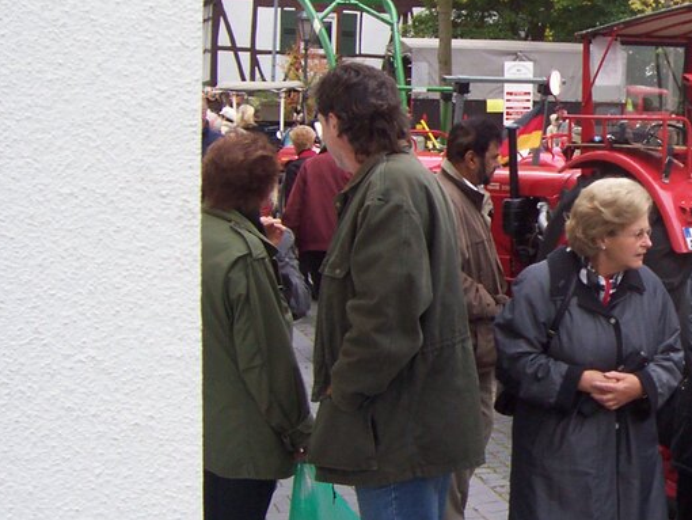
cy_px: 209
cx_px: 756
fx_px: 1600
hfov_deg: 23.0
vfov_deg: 18.4
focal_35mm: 80
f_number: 2.7
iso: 80
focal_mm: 5.6
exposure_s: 1/266
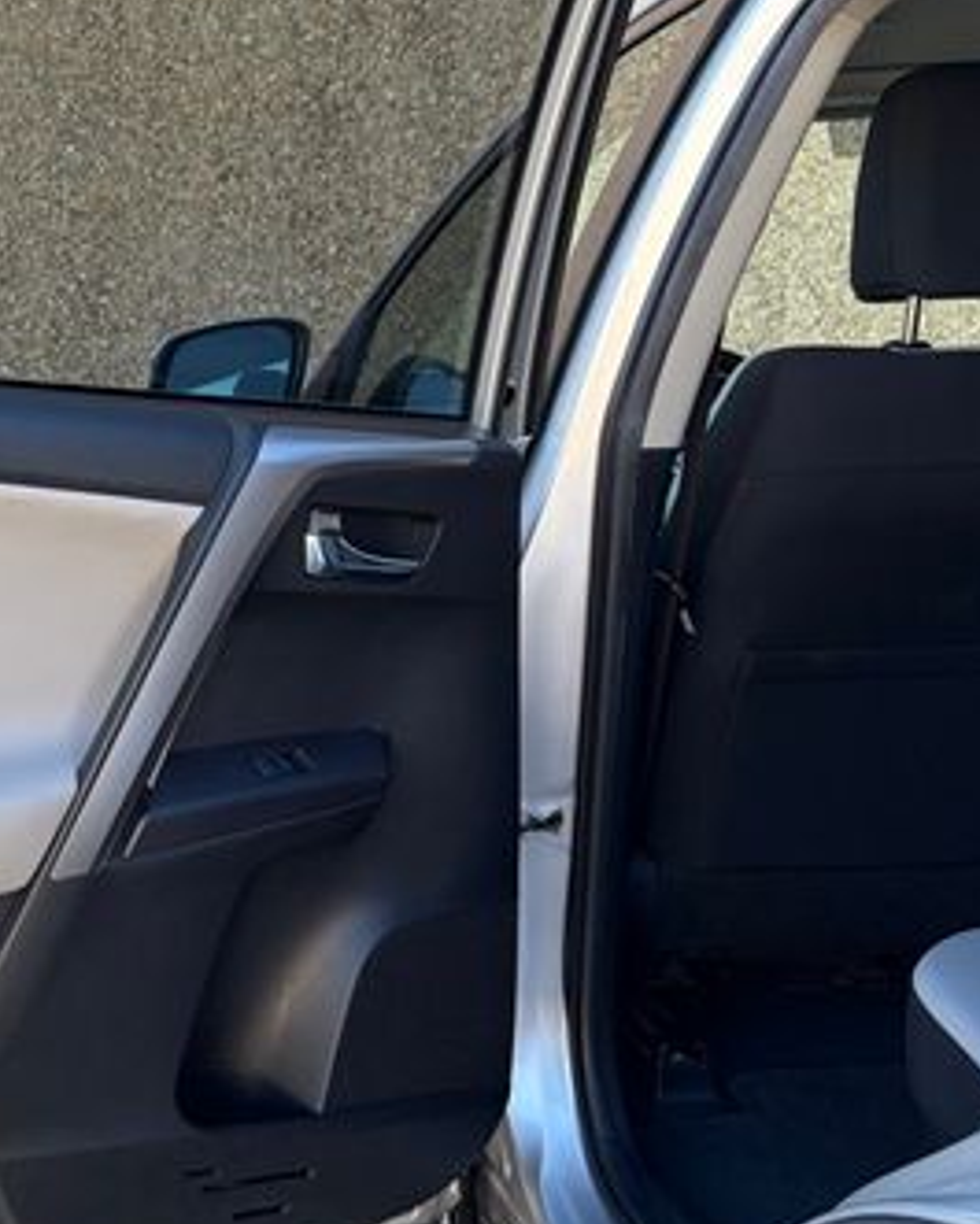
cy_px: 625
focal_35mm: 49
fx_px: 1776
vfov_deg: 38.0
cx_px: -4
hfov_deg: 28.9
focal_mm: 5.96
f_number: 1.6
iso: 40
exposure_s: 1/188
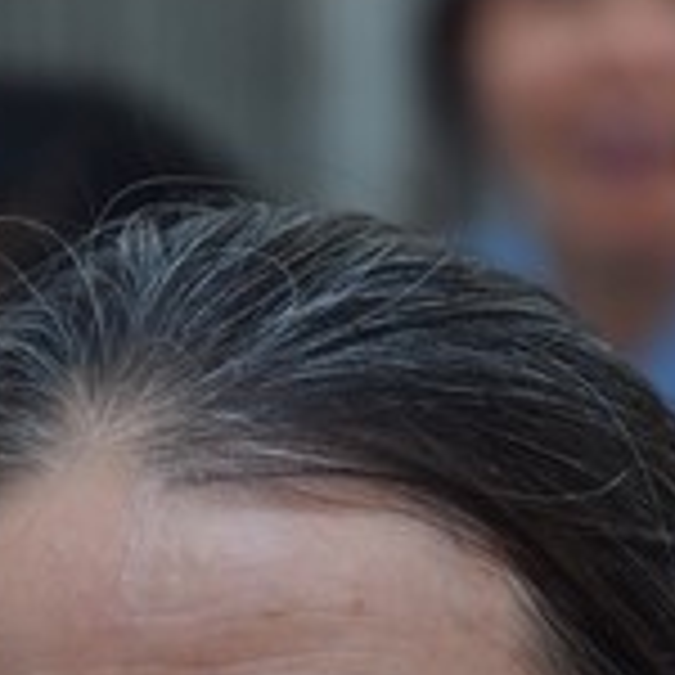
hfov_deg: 5.0
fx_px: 7721
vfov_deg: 5.0
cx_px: 117
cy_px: 1035
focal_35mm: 350
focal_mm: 95
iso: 500
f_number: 4.5
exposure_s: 1/160
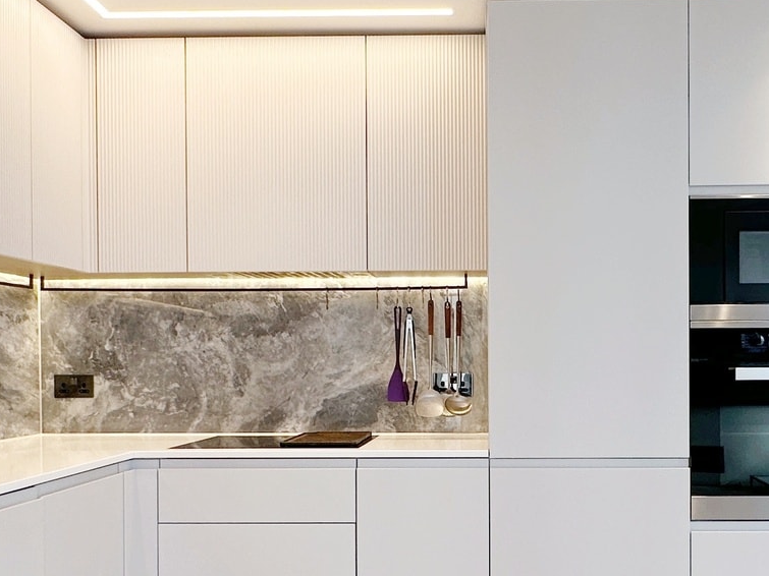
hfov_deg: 48.5
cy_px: 365
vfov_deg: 37.4
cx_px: 480
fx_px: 844
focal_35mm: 38
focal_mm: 2.22
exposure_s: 1/100
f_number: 2.2
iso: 80
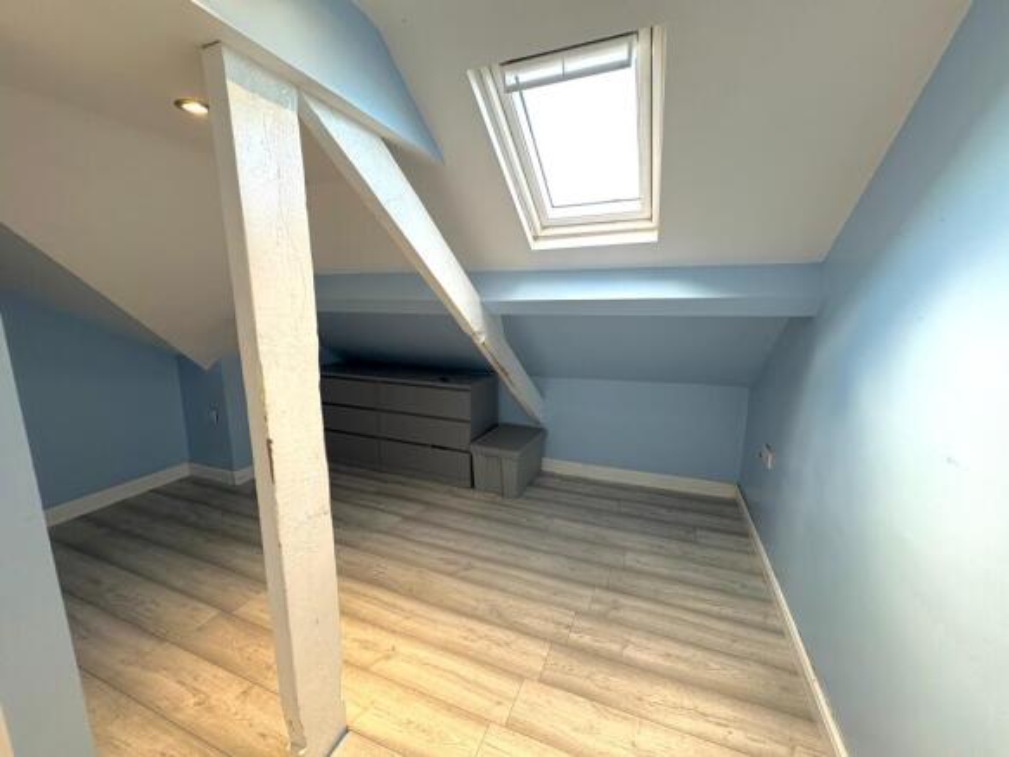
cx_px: 504
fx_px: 408
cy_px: 378
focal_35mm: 14
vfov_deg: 85.7
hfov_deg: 102.1
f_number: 2.2
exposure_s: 1/63
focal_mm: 2.22
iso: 250
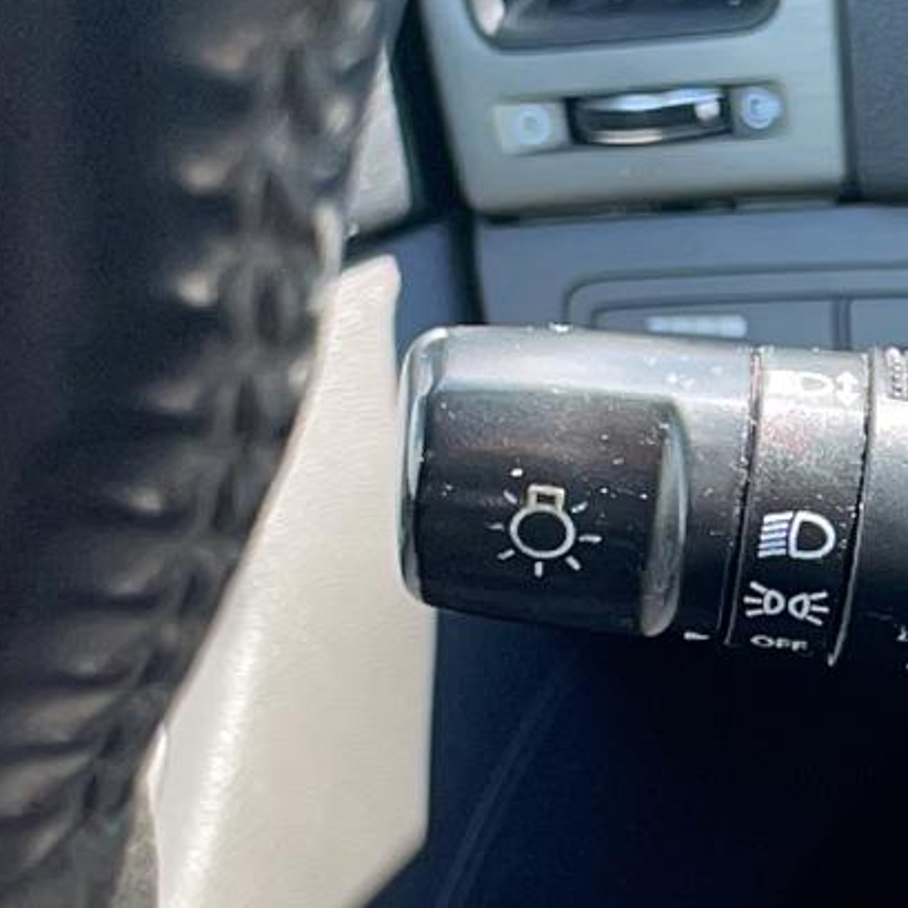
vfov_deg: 24.0
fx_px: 2137
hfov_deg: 21.8
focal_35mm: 72
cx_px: 1159
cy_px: 464
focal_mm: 4.2
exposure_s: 1/375
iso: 32
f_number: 1.6
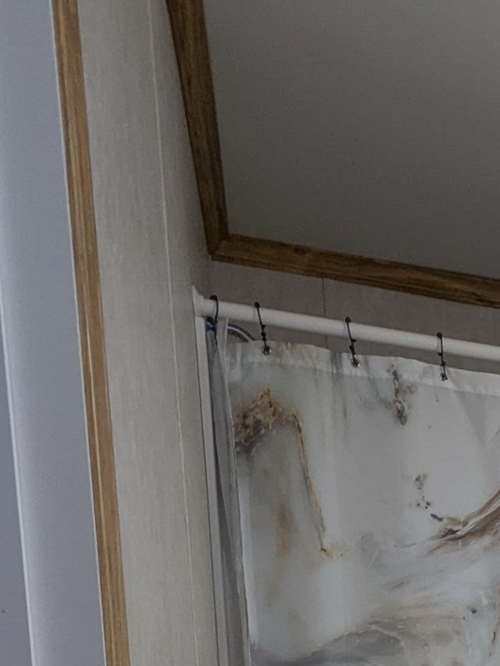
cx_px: 755
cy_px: 886
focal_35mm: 52
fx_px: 1001
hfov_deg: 22.7
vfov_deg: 29.1
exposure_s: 1/30
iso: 39
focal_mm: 2.35
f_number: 2.2
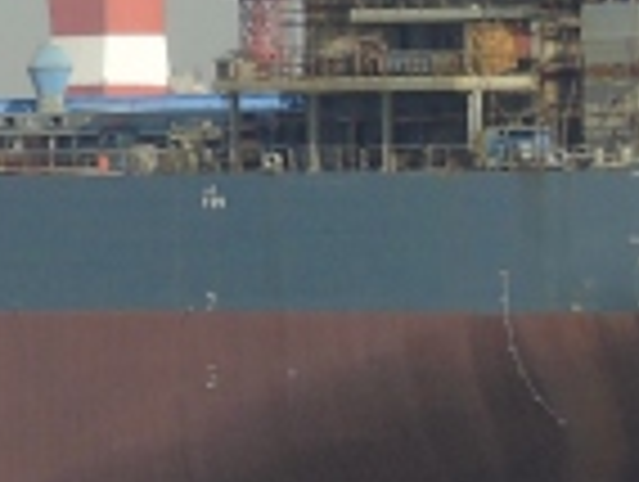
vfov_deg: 2.5
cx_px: -477
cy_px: 113
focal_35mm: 608
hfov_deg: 3.2
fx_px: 11242
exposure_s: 1/500
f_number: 4.4
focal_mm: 19
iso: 80
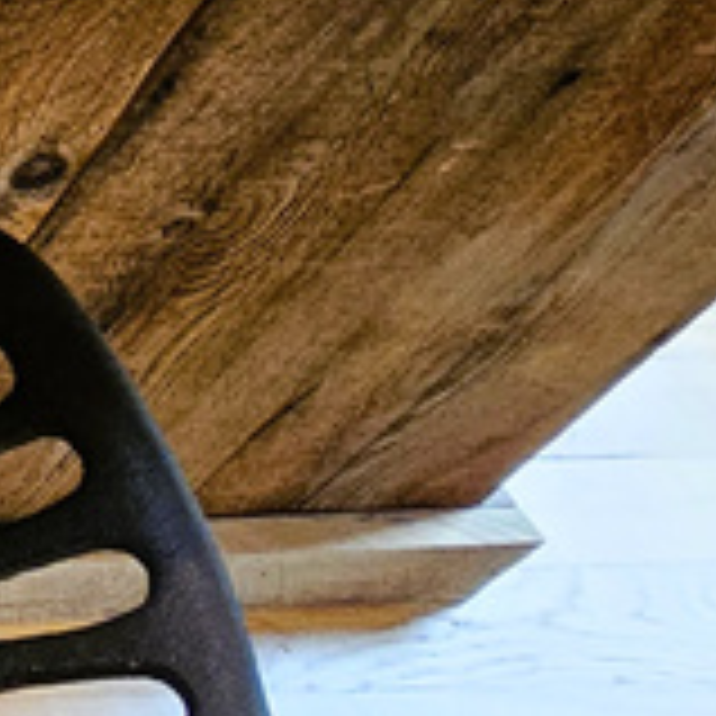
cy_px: -171
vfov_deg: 21.5
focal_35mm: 74
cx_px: -1373
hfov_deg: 11.9
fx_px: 1732
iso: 320
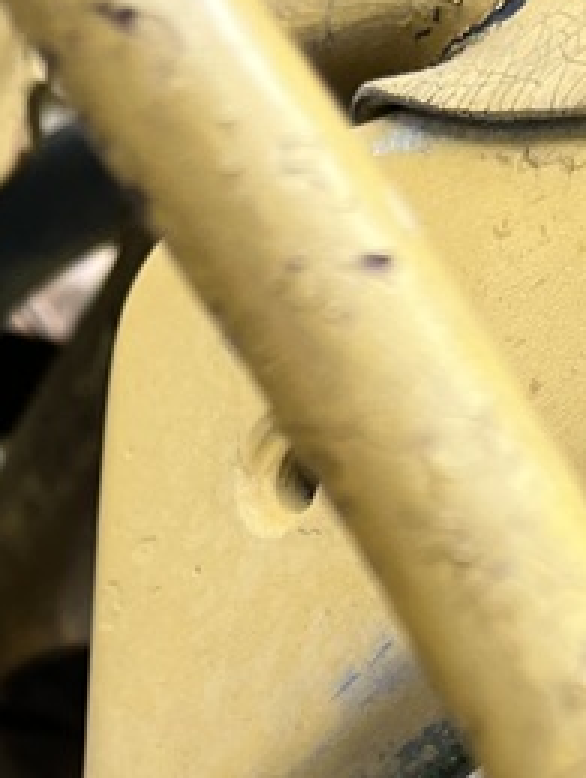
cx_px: 379
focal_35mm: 101
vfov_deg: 17.4
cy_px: 1187
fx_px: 2274
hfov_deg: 14.7
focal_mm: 5.1
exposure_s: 1/122
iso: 100
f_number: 1.6
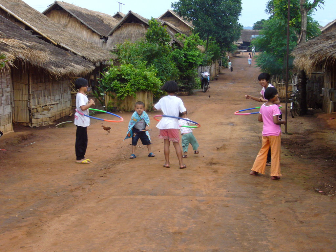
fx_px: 815
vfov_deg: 17.6
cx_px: 168
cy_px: 126
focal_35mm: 84
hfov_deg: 23.3
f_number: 4.4
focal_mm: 13.9
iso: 200
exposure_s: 1/125
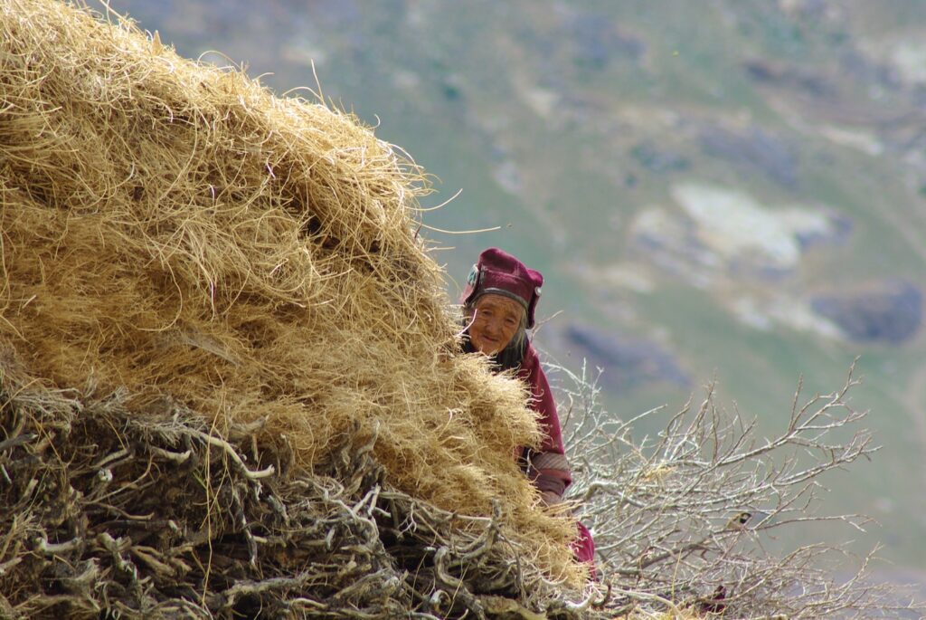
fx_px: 11586
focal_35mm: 450
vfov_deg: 3.1
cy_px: 310
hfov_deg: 4.6
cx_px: 463
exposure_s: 1/180
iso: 100
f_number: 9.5
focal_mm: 300
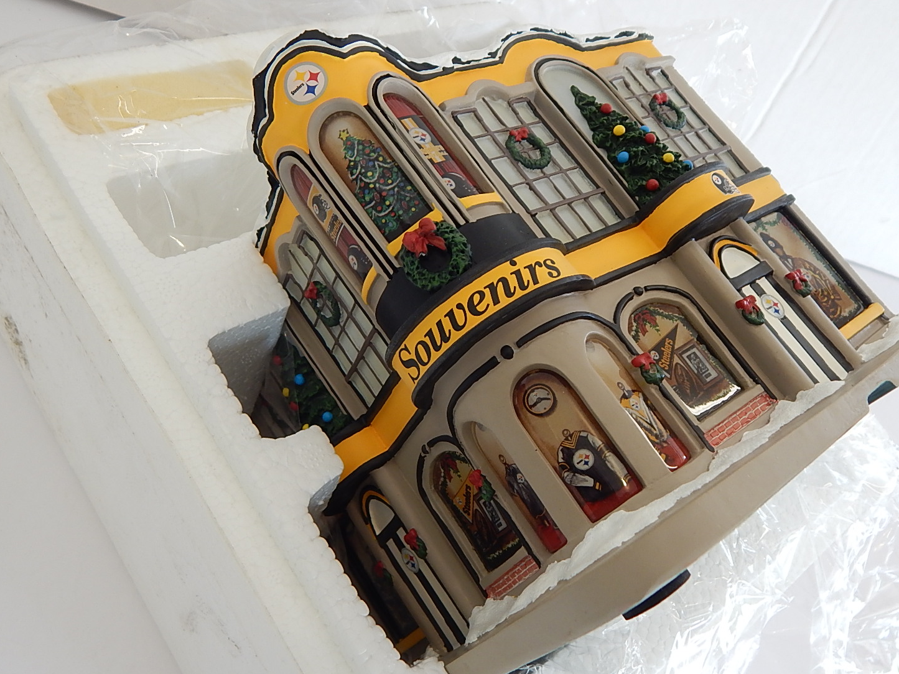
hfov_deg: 58.3
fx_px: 805
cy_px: 338
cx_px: 450
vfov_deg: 45.4
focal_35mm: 31
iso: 125
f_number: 3.2
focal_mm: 5.1
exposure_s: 1/50
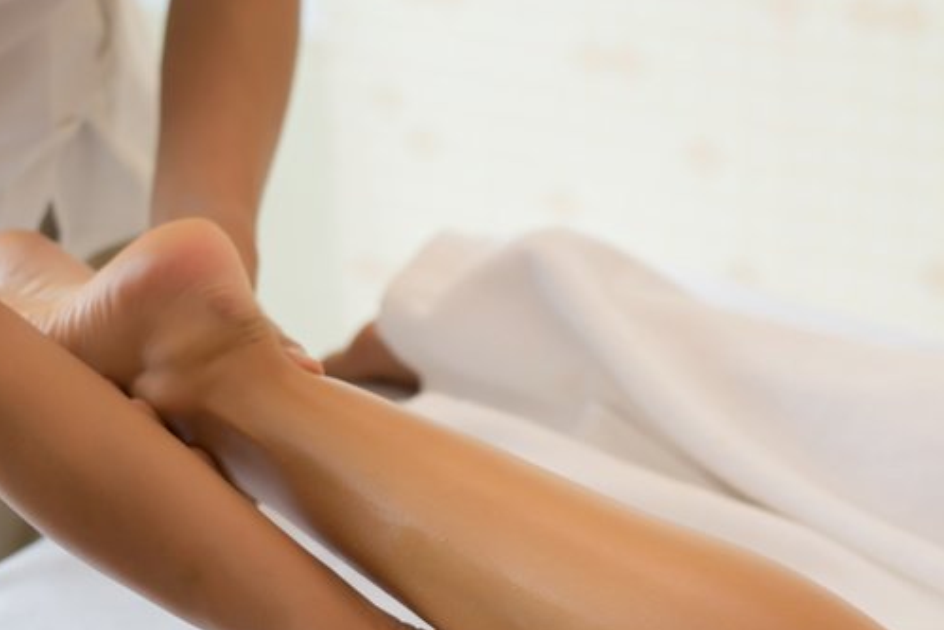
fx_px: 2229
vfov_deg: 16.0
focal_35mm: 85
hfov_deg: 23.9
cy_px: 456
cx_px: 509
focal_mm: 50
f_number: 2.8
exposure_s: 1/100
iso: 320
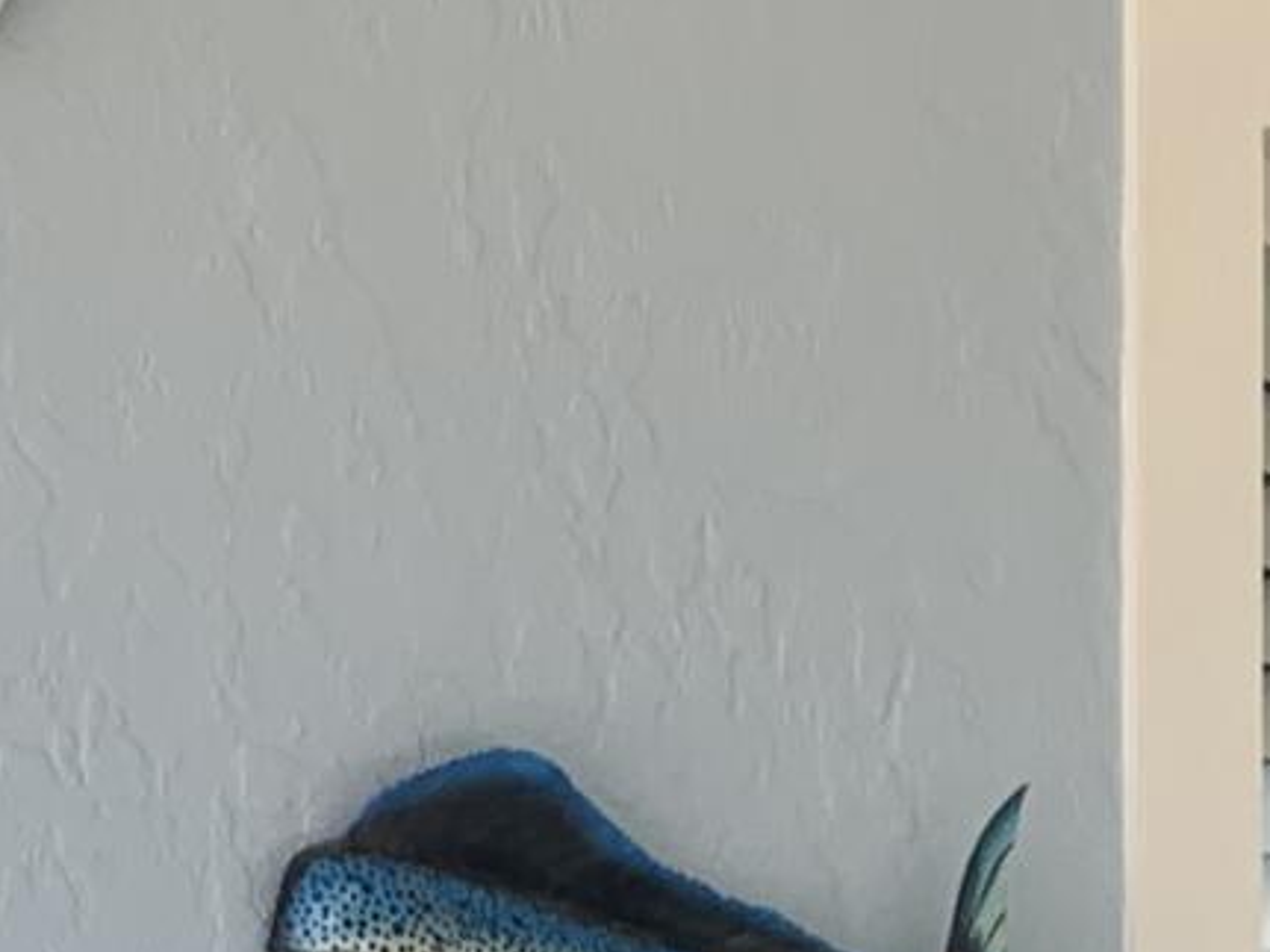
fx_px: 6639
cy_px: 1848
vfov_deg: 7.9
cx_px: 1609
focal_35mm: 181
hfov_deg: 10.7
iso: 25
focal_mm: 4.25
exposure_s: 1/431
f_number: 1.8
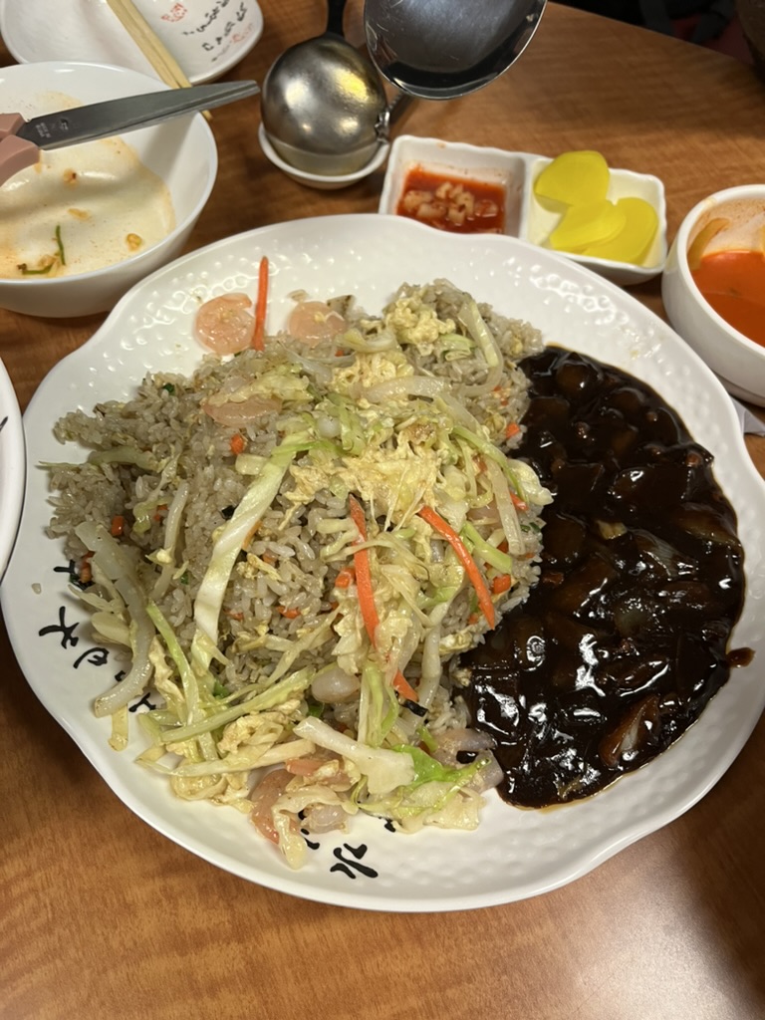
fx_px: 766
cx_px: 382
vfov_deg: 67.3
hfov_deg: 53.1
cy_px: 510
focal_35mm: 26
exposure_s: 1/60
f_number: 1.6
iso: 200
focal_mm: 5.1
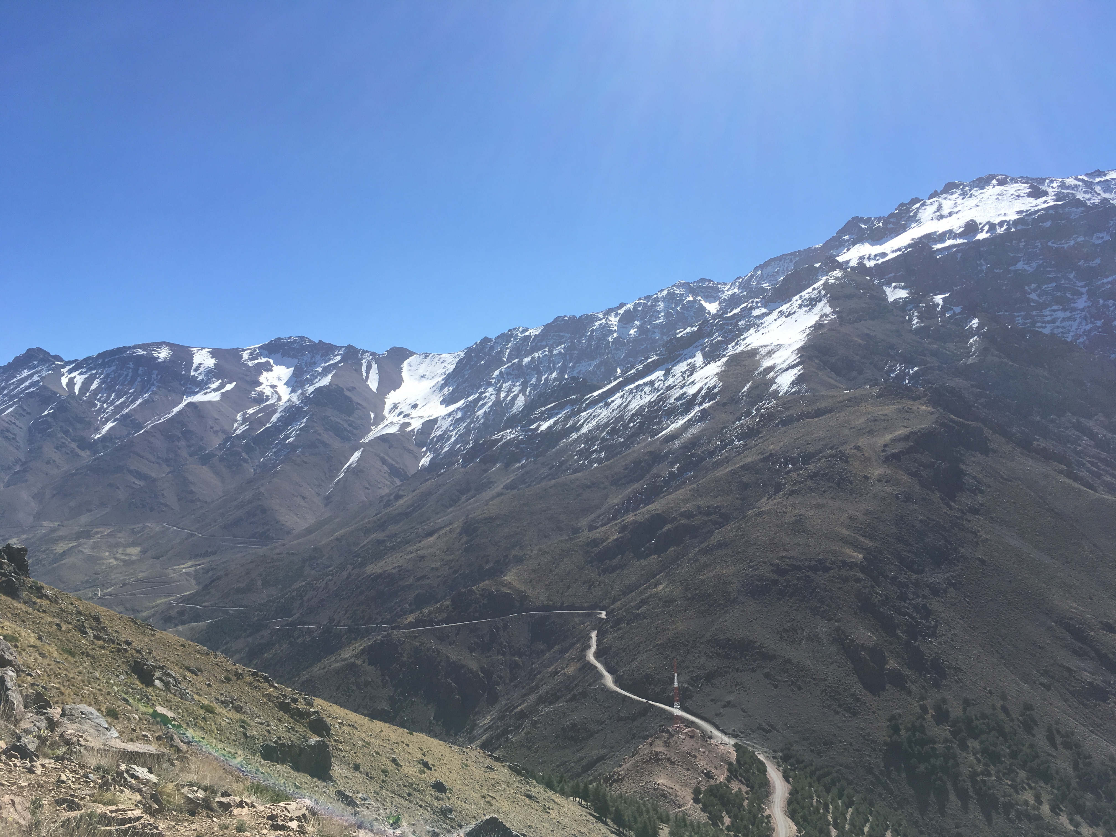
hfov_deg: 61.7
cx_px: 558
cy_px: 418
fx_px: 935
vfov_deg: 48.2
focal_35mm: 29
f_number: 2.2
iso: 25
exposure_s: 1/1972
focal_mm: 4.15
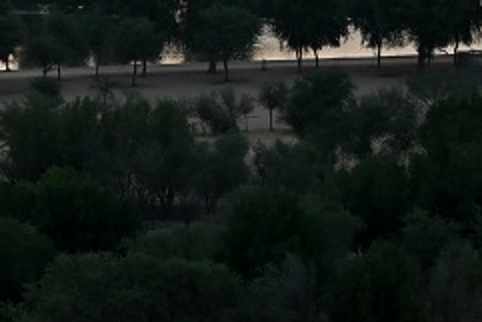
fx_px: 4314
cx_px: -217
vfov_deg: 4.2
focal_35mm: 322
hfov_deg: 6.3
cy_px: -220
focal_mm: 78
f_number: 4.5
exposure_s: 1/320
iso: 400
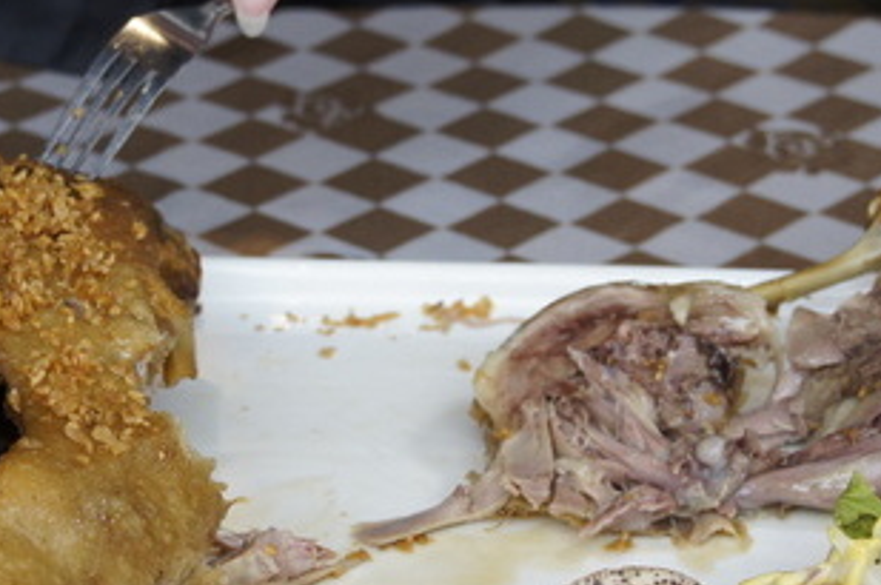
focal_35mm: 137
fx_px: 3347
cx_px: 385
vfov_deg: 10.0
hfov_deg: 15.0
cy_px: 290
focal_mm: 47
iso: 800
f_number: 5
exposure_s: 1/250
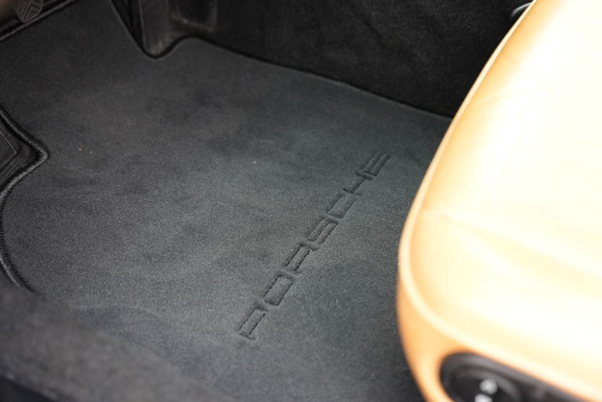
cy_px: 201
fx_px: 815
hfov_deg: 40.6
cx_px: 301
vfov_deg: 27.7
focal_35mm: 49
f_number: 2.8
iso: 2500
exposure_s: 1/160
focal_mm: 48.7
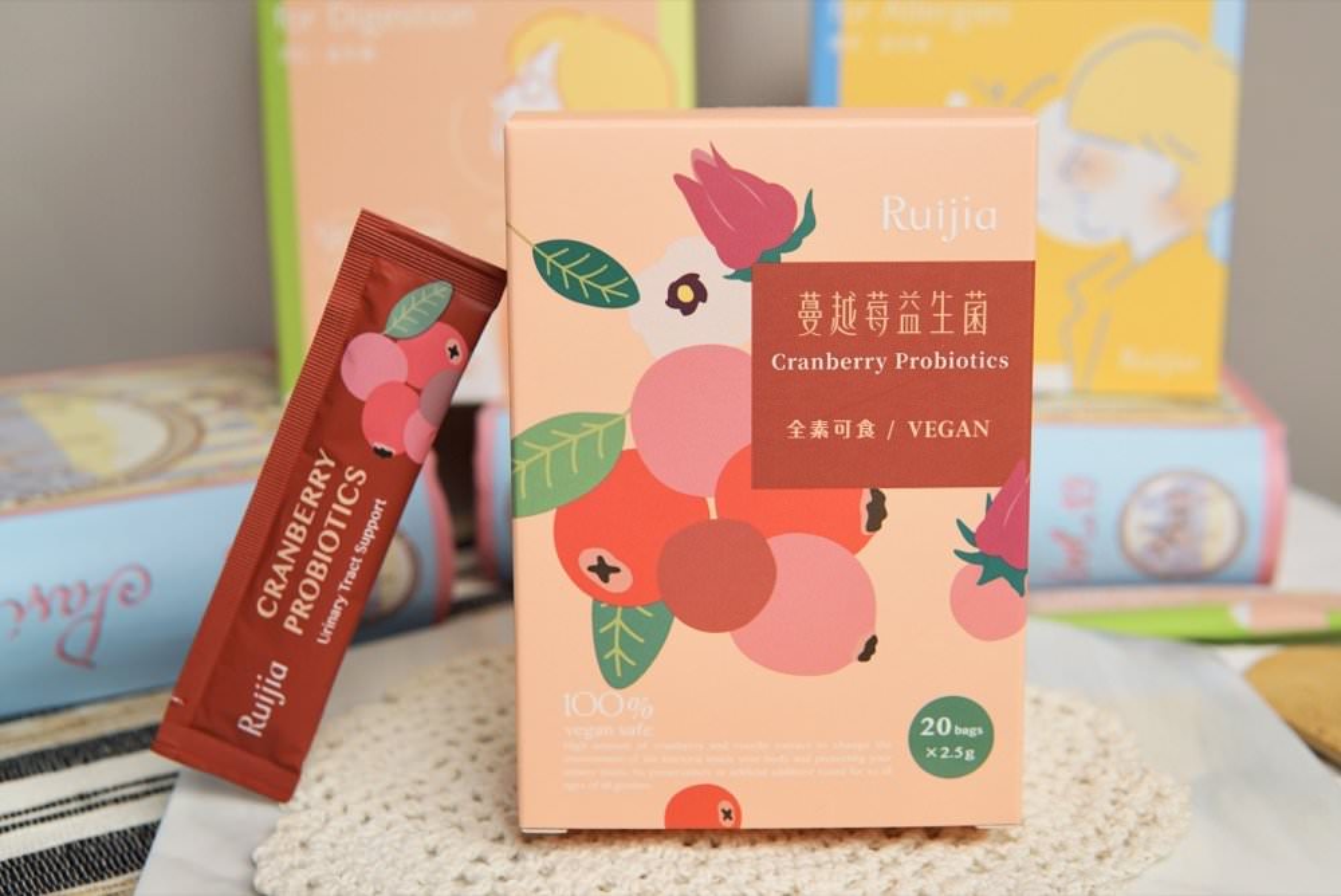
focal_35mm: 45
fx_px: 1677
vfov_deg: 29.9
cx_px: 670
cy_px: 448
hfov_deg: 43.6
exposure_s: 1/60
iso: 100
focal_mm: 30
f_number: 4.5
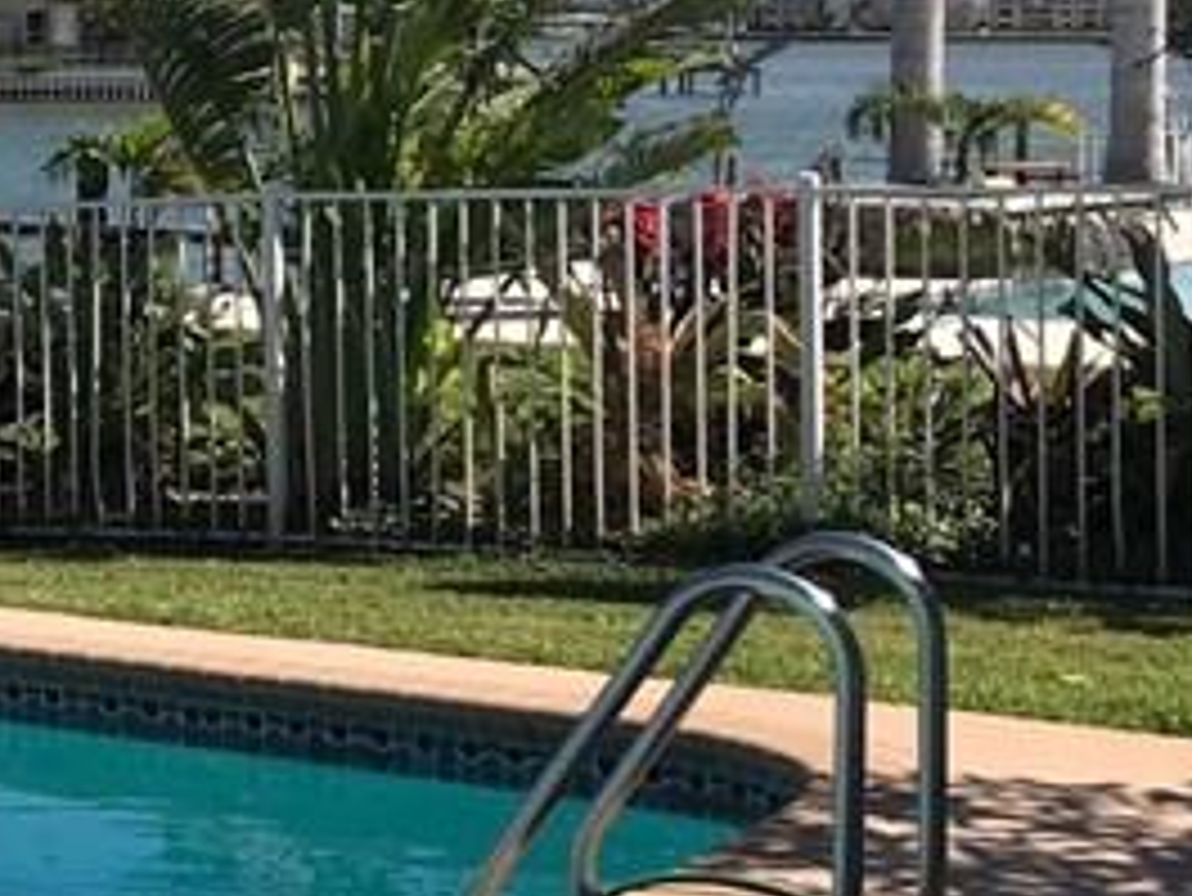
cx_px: -621
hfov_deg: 16.5
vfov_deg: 13.6
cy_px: 135
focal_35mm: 108
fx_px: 3721
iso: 20
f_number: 1.8
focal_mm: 3.99
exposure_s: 1/2907
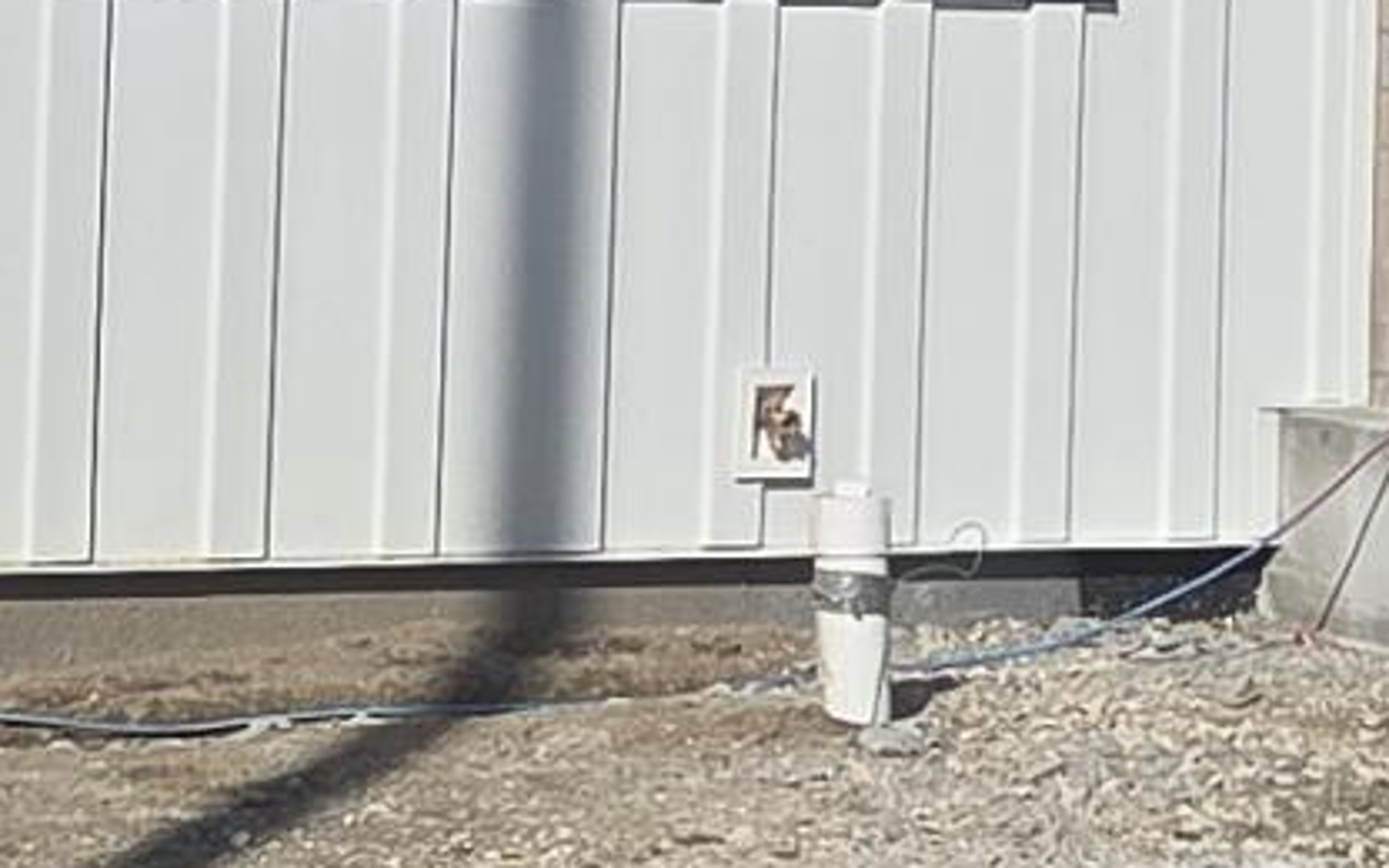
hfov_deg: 11.8
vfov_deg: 7.4
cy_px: -164
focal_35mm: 176
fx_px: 6662
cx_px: 1342
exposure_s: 1/7891
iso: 64
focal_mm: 5.4
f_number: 1.8
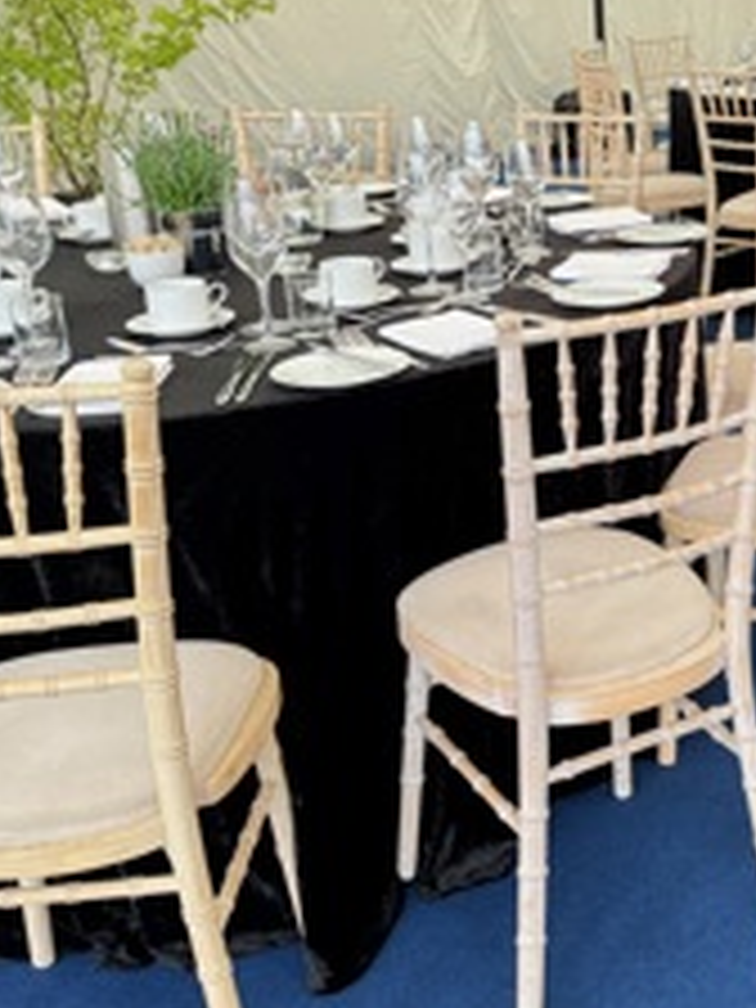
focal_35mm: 50
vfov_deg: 38.0
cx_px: 702
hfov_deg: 27.9
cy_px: 380
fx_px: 1456
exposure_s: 1/107
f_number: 1.78
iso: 200
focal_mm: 6.76
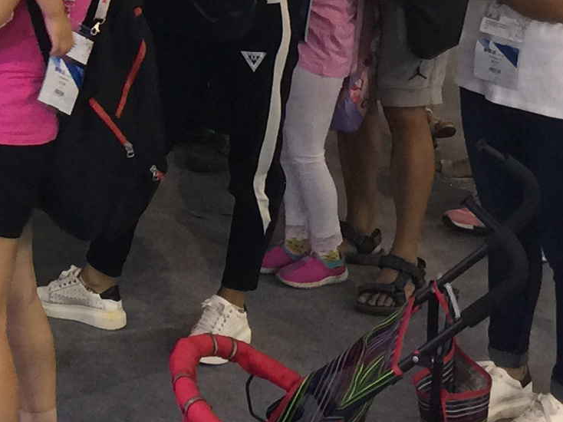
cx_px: -285
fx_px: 2097
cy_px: -320
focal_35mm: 129
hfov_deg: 14.3
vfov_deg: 10.8
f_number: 2.2
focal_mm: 4.15
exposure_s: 1/17
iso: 40
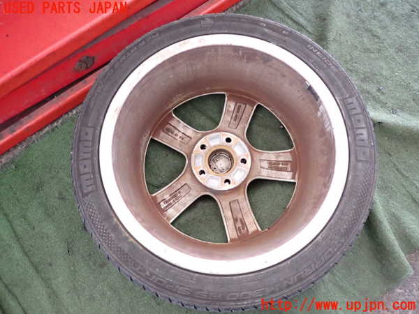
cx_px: 210
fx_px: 303
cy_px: 157
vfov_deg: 54.9
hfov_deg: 69.4
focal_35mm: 25
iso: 800
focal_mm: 4.5
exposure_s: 1/30
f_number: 2
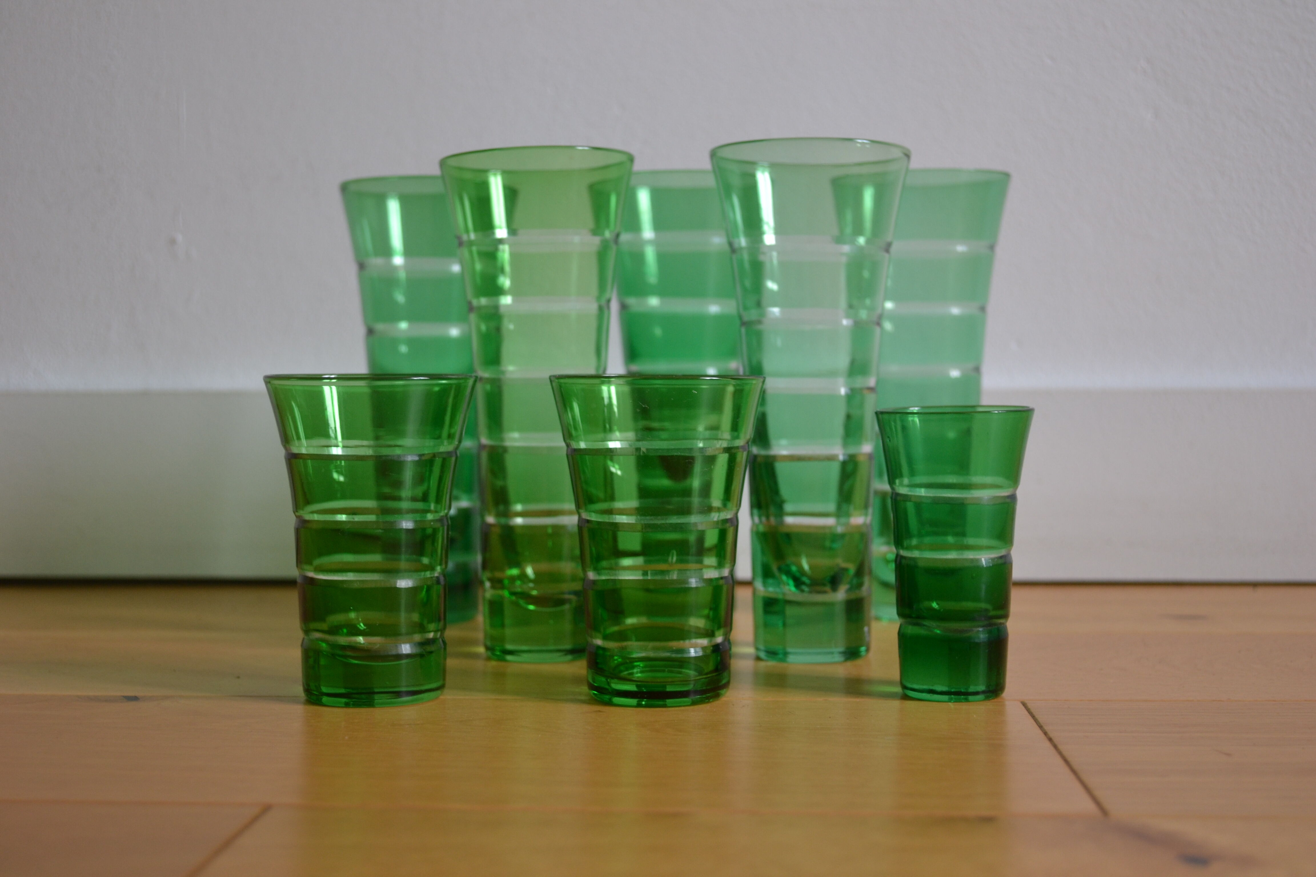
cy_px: 438
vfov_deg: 26.5
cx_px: 658
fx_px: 1864
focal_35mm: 51
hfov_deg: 38.9
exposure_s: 1/60
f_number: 5
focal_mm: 34
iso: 400
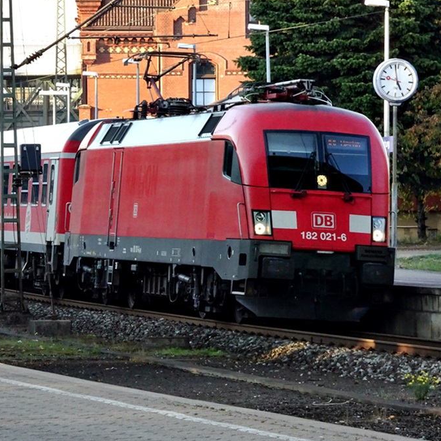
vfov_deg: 6.7
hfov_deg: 6.7
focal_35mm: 260
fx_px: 3747
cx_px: 122
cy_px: 205
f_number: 6.3
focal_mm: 33.17
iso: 400
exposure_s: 1/200
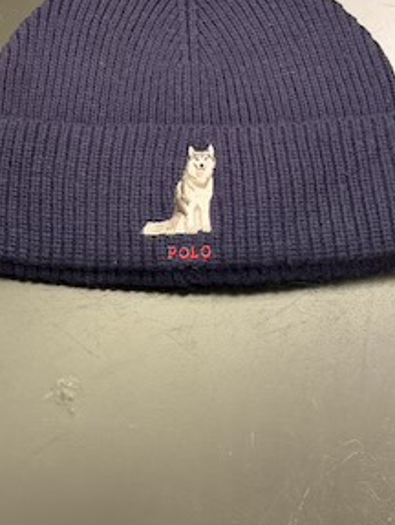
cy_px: 100
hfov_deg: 16.6
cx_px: 188
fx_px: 1351
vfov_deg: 21.7
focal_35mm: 89
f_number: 1.78
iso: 500
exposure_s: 1/30
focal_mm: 6.76
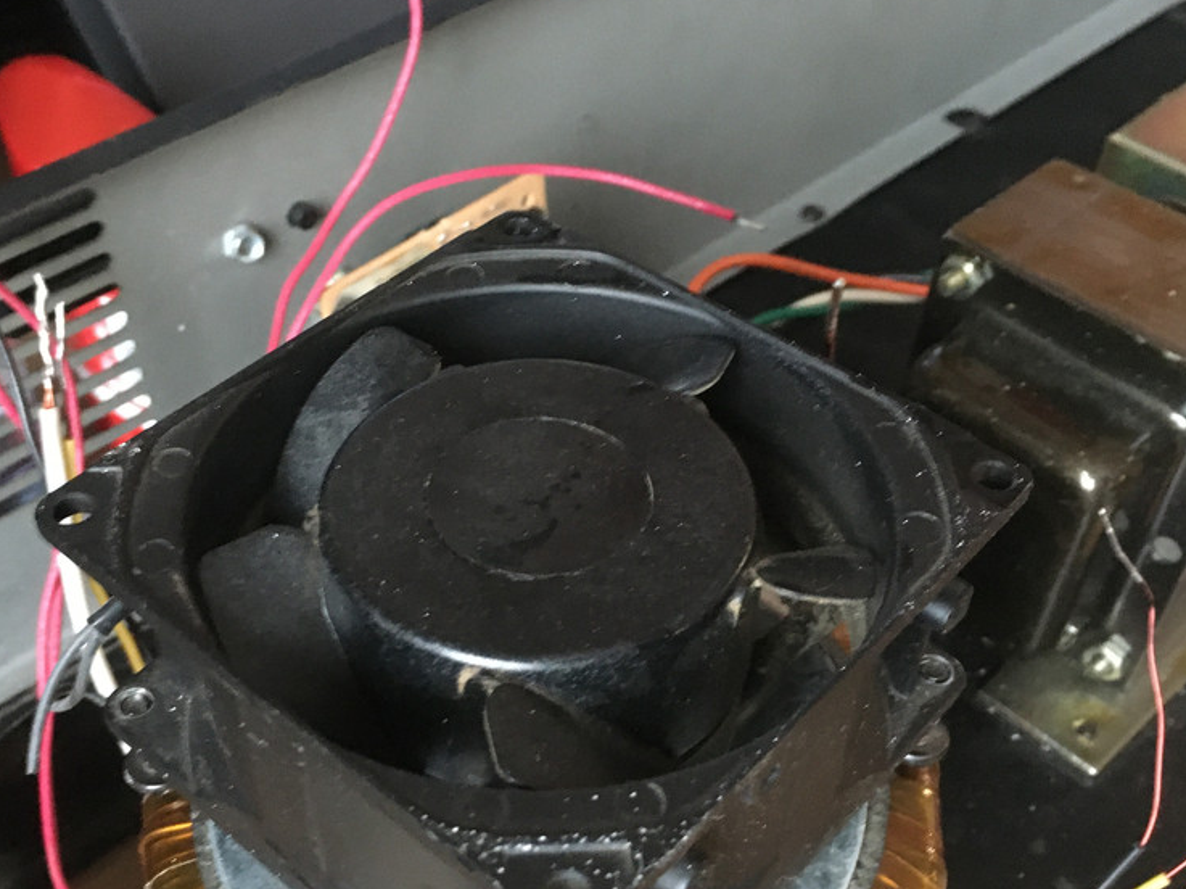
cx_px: 532
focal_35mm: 42
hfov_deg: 44.8
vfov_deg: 34.1
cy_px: 569
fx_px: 1438
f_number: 2.2
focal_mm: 4.15
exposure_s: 1/17
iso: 500
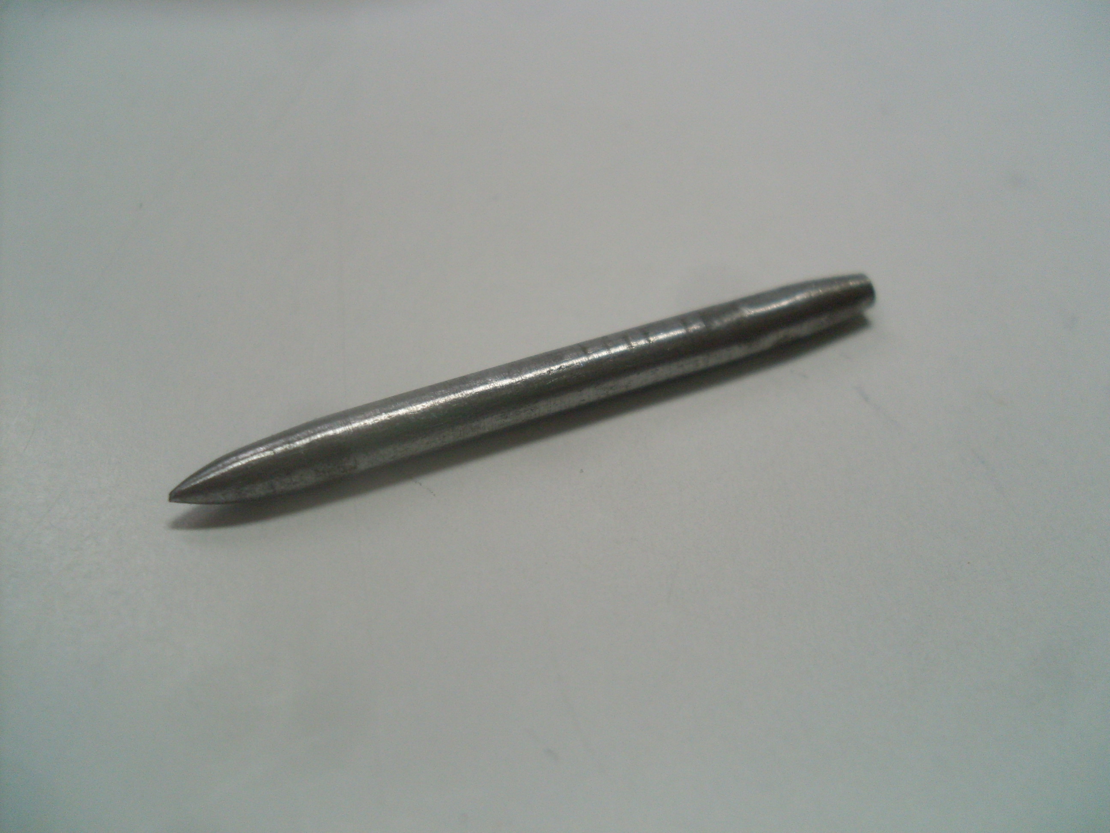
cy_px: 416
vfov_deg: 37.7
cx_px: 555
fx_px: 1219
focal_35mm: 38
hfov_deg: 49.0
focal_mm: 6.3
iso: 80
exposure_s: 1/180
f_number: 2.8
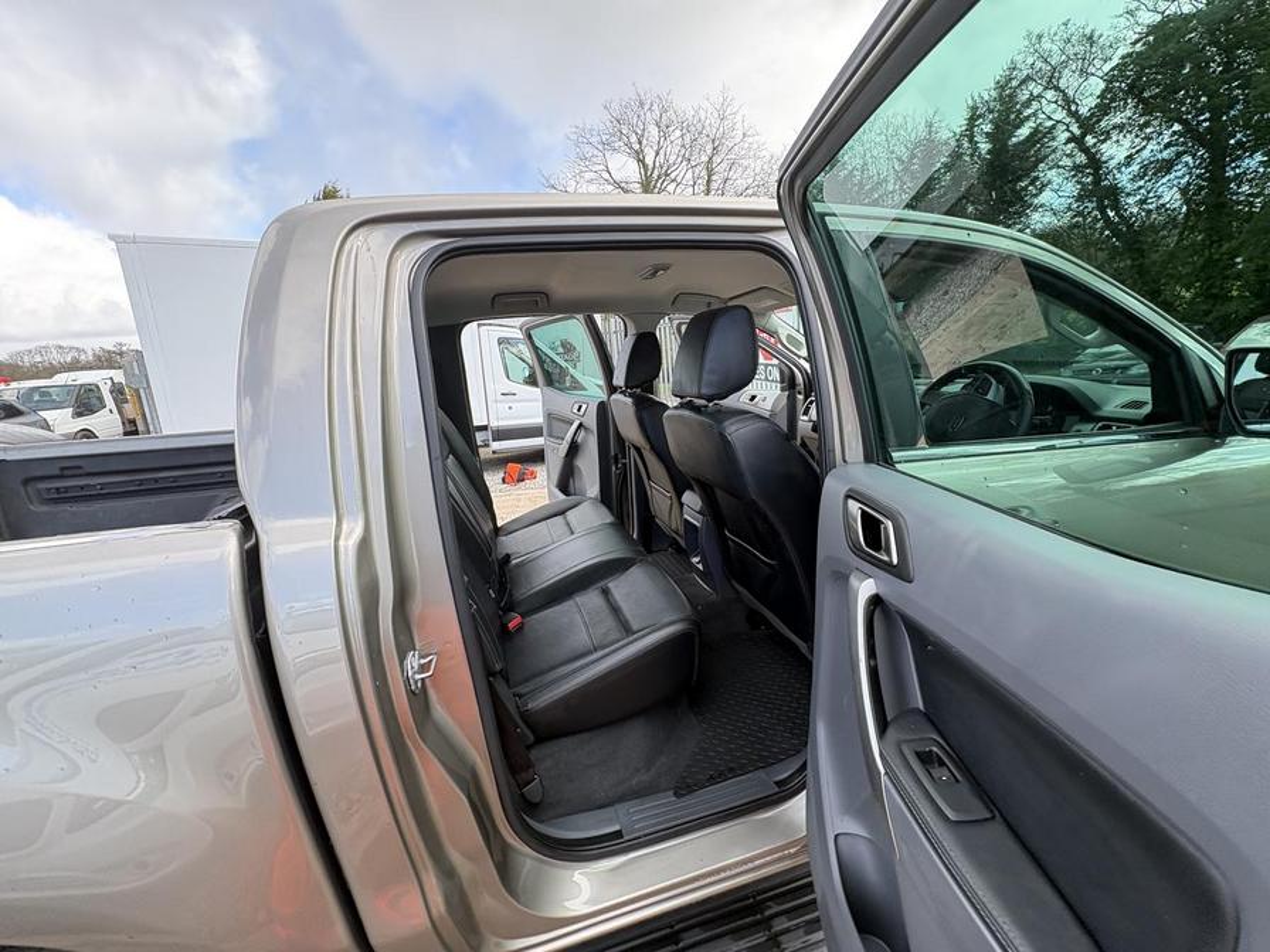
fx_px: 514
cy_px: 476
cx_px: 635
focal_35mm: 14
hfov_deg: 102.1
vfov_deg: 85.7
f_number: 2.2
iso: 64
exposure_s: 1/141
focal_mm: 2.22
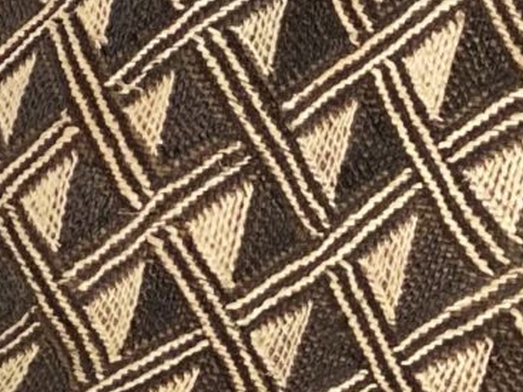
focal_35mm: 363
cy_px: 425
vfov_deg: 4.1
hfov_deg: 5.4
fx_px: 5483
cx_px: 1006
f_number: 2
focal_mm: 6
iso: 125
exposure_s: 1/122
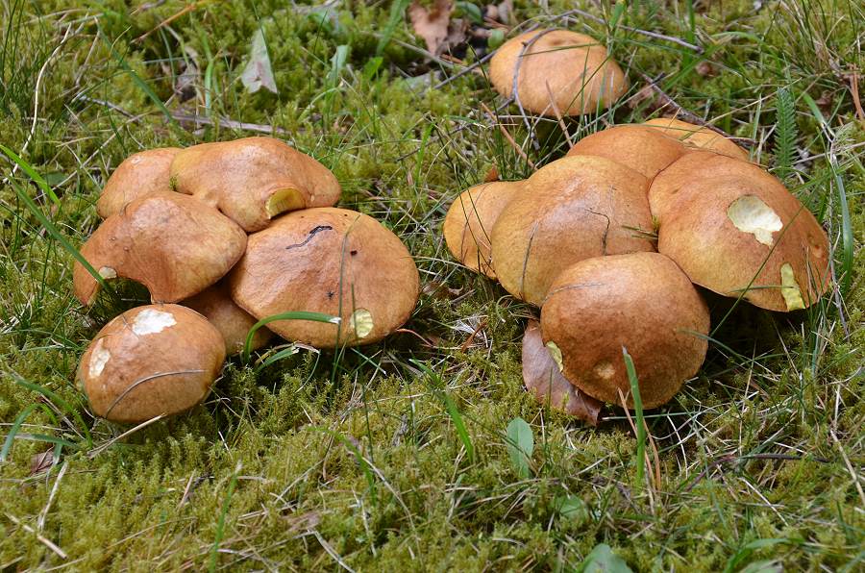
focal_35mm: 105
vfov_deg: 13.0
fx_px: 2518
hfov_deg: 19.5
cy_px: 286
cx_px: 432
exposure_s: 1/25
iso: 100
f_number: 10
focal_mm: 70
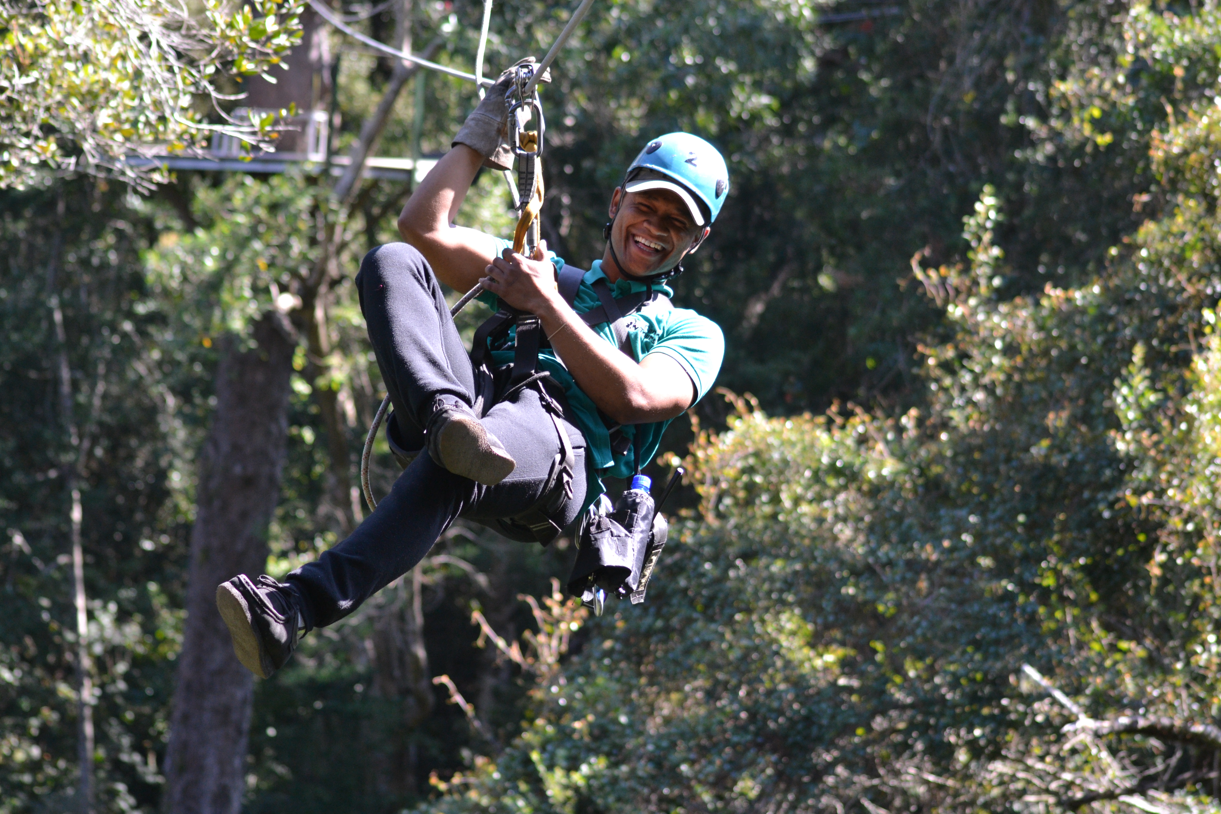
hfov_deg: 19.5
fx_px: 3561
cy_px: 407
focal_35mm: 105
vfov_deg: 13.0
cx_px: 610
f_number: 4
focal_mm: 70
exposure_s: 1/500
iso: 640
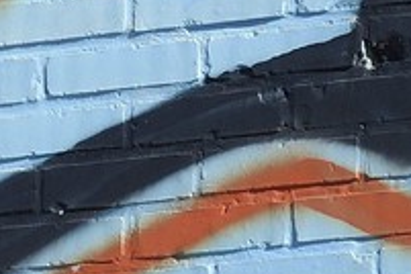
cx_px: -1182
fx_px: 9258
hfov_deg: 2.5
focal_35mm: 811
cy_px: 182
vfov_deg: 1.7
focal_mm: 102
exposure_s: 1/320
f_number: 14
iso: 400
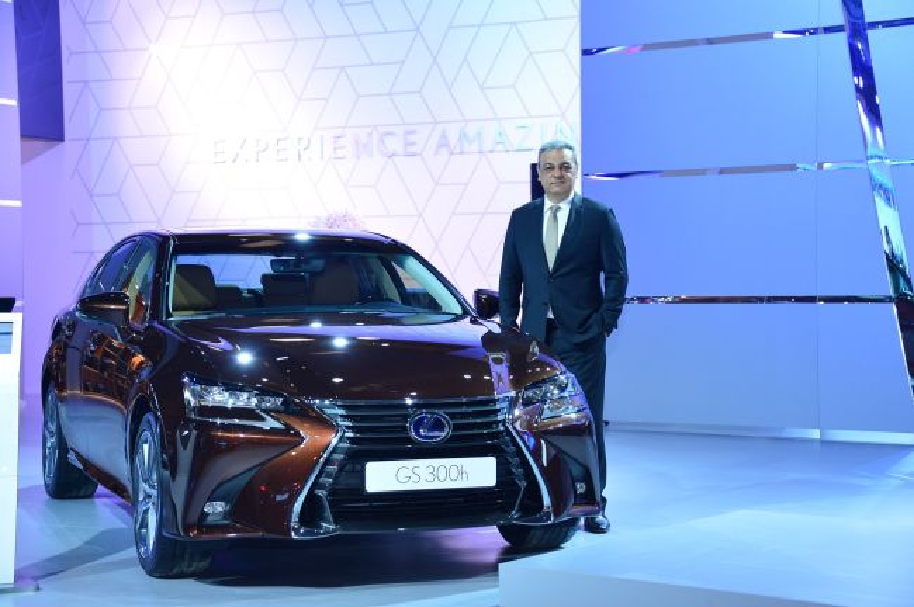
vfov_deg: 19.4
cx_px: 457
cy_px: 304
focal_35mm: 70
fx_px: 1775
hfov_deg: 28.9
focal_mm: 70
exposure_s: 1/125
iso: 1600
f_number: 5.6
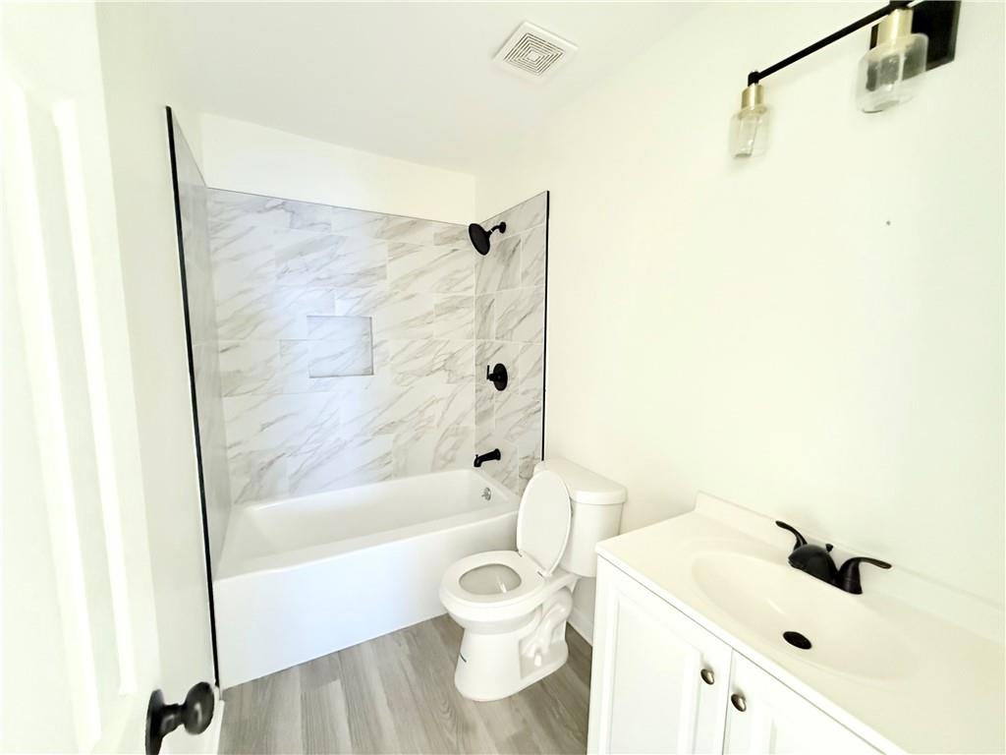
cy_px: 378
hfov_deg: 102.1
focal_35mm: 14
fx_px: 407
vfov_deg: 85.7
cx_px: 503
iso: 1600
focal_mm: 2.22
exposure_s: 1/53
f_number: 2.2
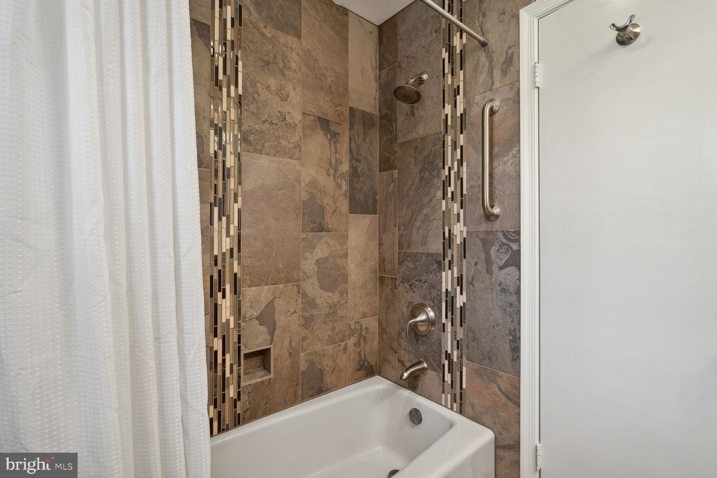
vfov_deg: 70.4
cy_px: 239
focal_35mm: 17
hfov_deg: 93.3
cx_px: 358
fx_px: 339
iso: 200
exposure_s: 1/5
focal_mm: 17
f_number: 8
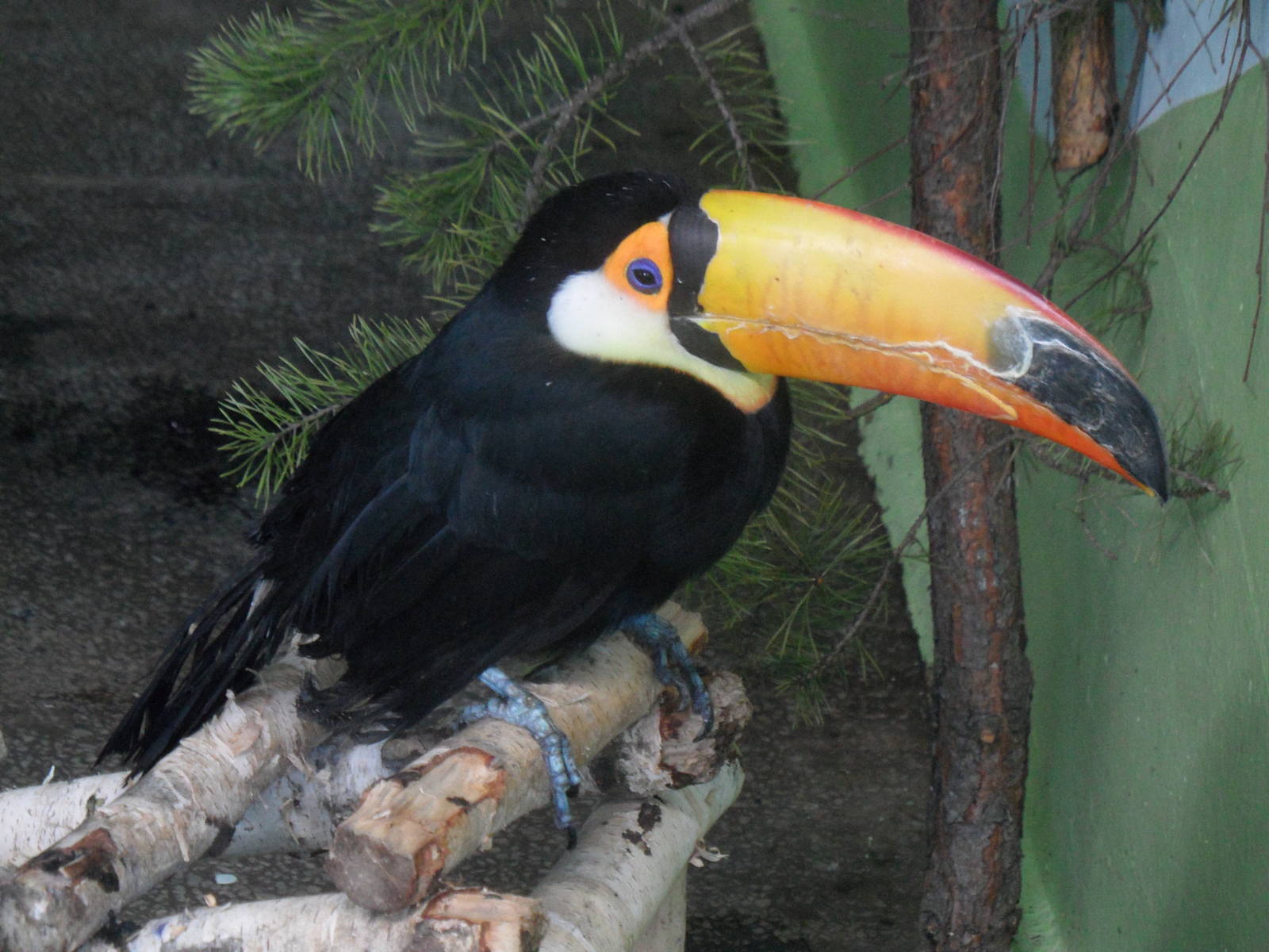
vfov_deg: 9.9
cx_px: 634
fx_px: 5499
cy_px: 476
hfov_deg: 13.2
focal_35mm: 150
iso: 400
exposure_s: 1/6
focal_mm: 24.6
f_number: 4.4
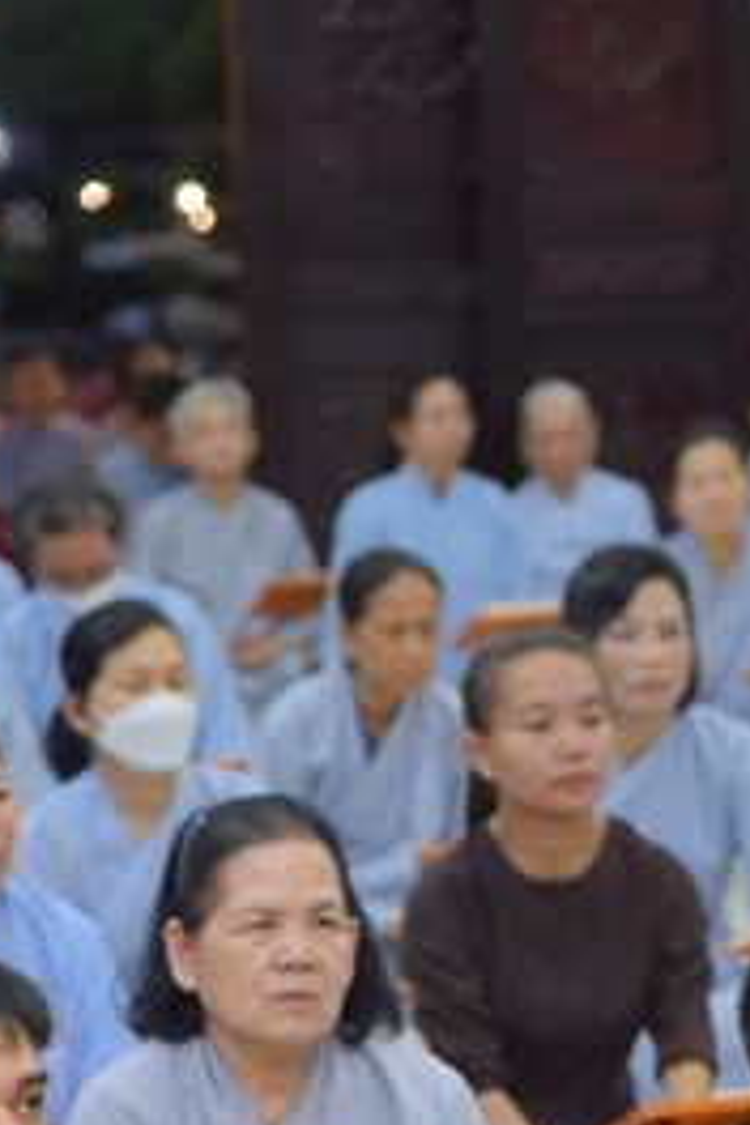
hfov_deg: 5.7
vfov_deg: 8.5
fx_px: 7531
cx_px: 458
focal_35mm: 241
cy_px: 1031
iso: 1600
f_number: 4.5
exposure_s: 1/100
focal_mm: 98
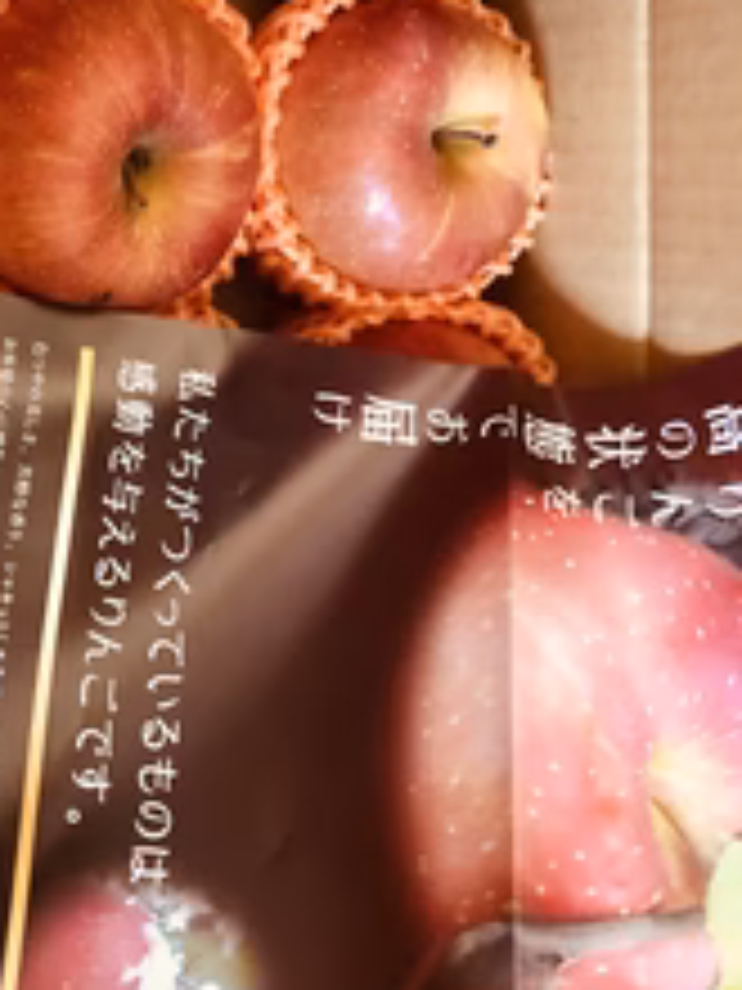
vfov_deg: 36.9
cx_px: 103
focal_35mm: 51
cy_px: 292
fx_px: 1458
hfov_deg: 27.7
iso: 100
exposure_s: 1/4
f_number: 1.8
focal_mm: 3.99
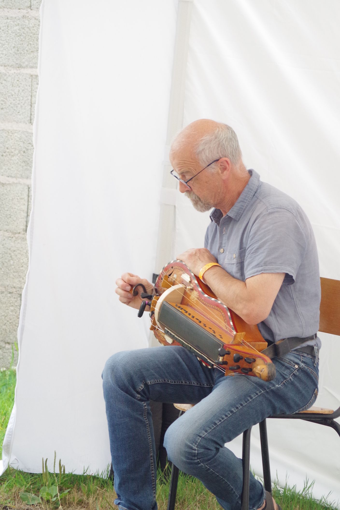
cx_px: 170
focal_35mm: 157
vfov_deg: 13.1
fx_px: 2224
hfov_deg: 8.7
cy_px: 255
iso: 1000
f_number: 6.3
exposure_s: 1/400
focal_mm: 105
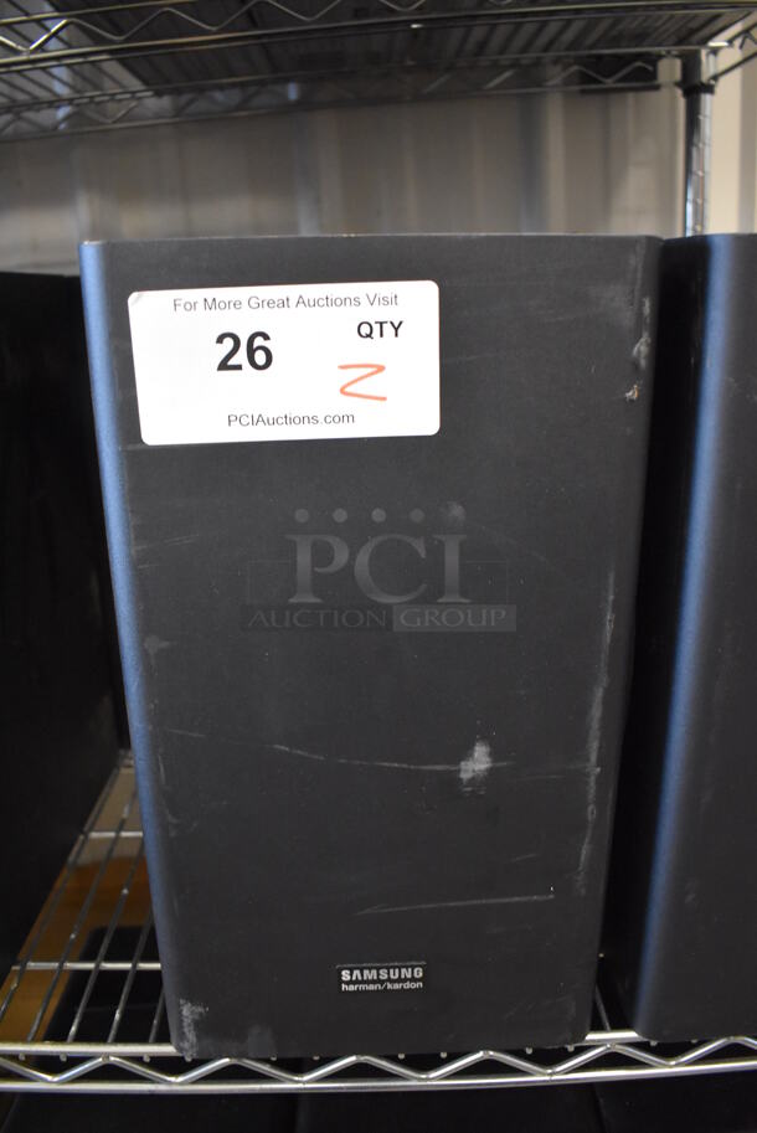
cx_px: 378
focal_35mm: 27
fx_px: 850
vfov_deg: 67.3
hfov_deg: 48.0
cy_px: 566
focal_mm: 18
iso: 3600
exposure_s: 1/125
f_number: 3.5
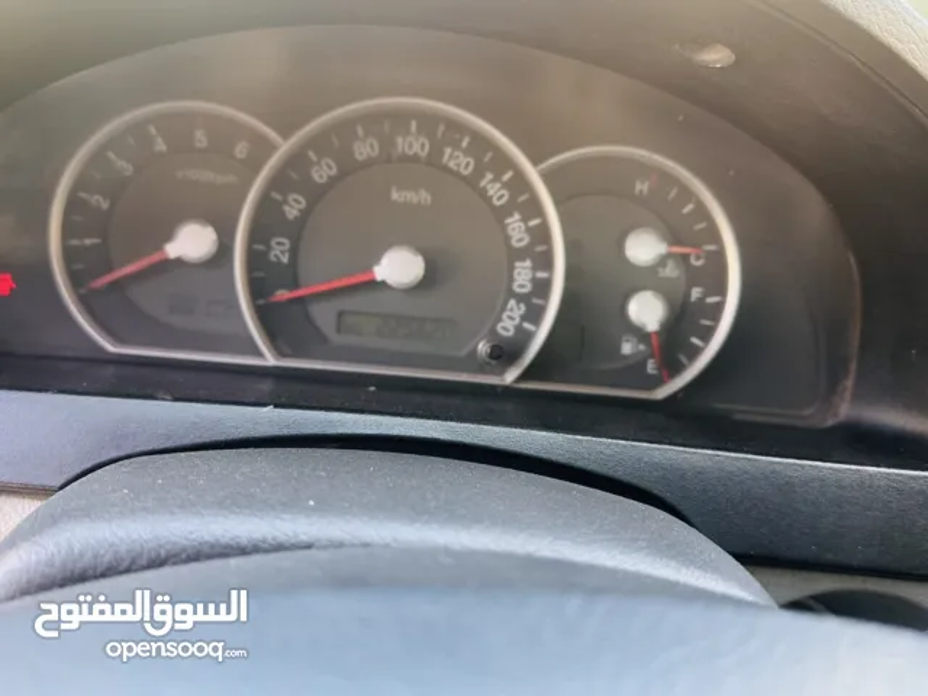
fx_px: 643
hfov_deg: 71.6
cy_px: 348
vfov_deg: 56.8
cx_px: 464
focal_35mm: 24
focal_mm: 6.86
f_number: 1.78
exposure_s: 1/121
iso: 160
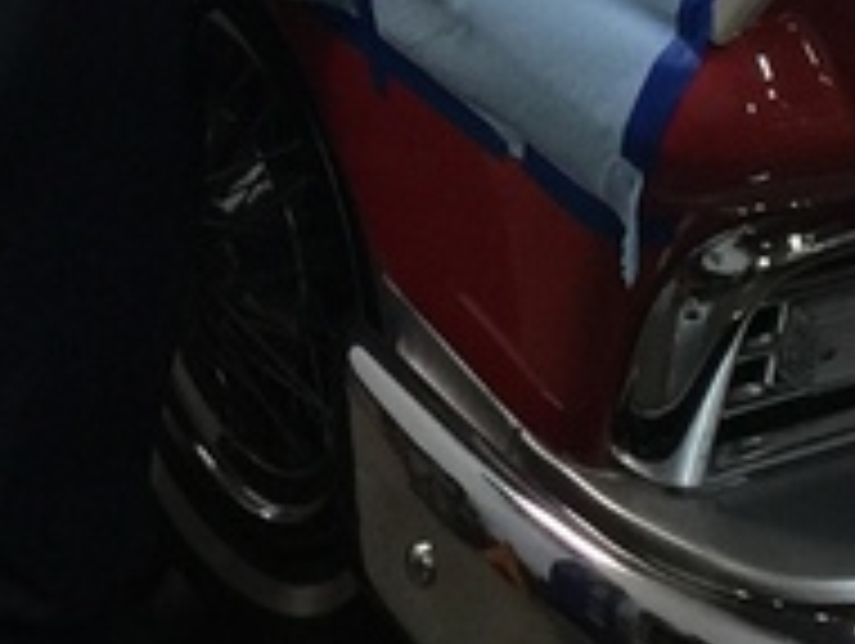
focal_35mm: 156
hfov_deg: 12.6
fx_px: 3858
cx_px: 189
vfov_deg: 9.0
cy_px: -653
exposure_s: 1/30
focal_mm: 4.15
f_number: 2.2
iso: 32
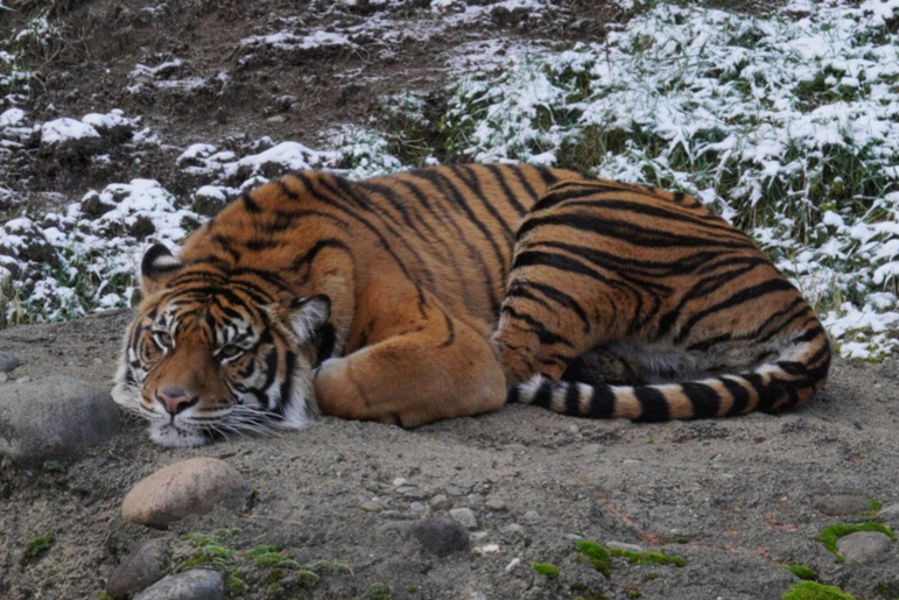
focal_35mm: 136
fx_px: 3398
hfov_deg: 15.1
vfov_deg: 10.1
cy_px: 301
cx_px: 447
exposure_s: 1/161
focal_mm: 90
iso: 1250
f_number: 16
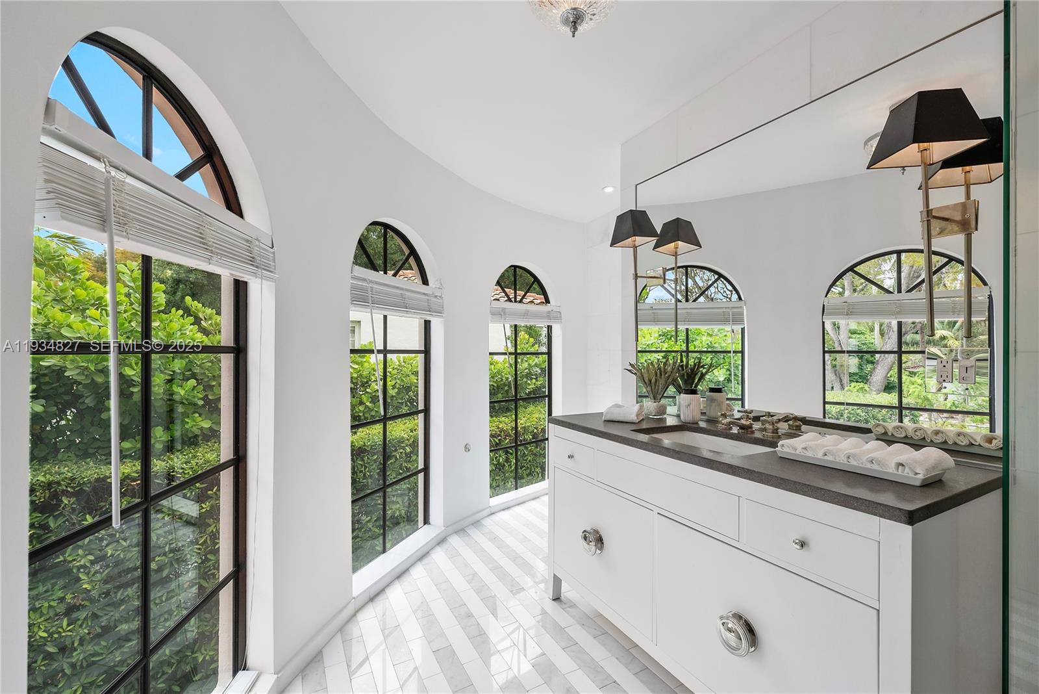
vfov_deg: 77.4
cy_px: 347
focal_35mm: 15
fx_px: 433
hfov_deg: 100.4
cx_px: 520
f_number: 8
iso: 250
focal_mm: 15
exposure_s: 1/60
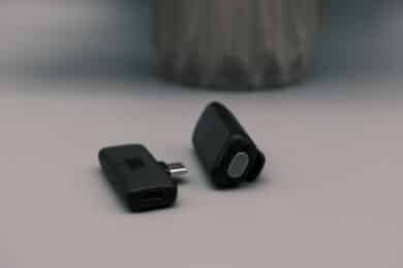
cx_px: 202
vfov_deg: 20.3
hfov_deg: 30.1
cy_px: 134
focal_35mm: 67
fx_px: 750
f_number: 6.4
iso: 500
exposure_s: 1/220
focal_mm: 44.5
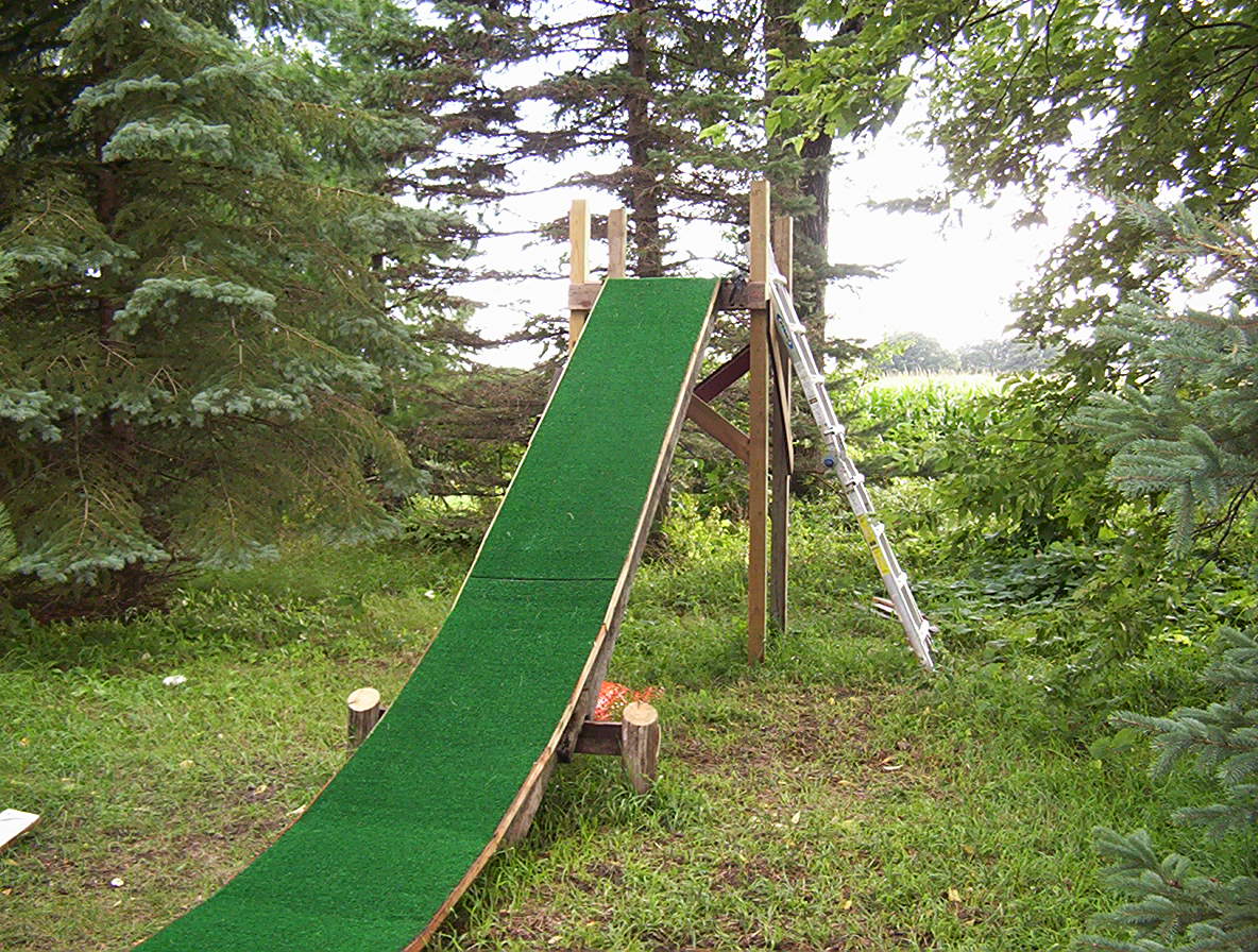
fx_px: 1422
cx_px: 629
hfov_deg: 47.7
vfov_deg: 37.0
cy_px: 476
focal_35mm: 39
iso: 140
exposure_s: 1/67.8
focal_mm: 5.26
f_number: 3.84
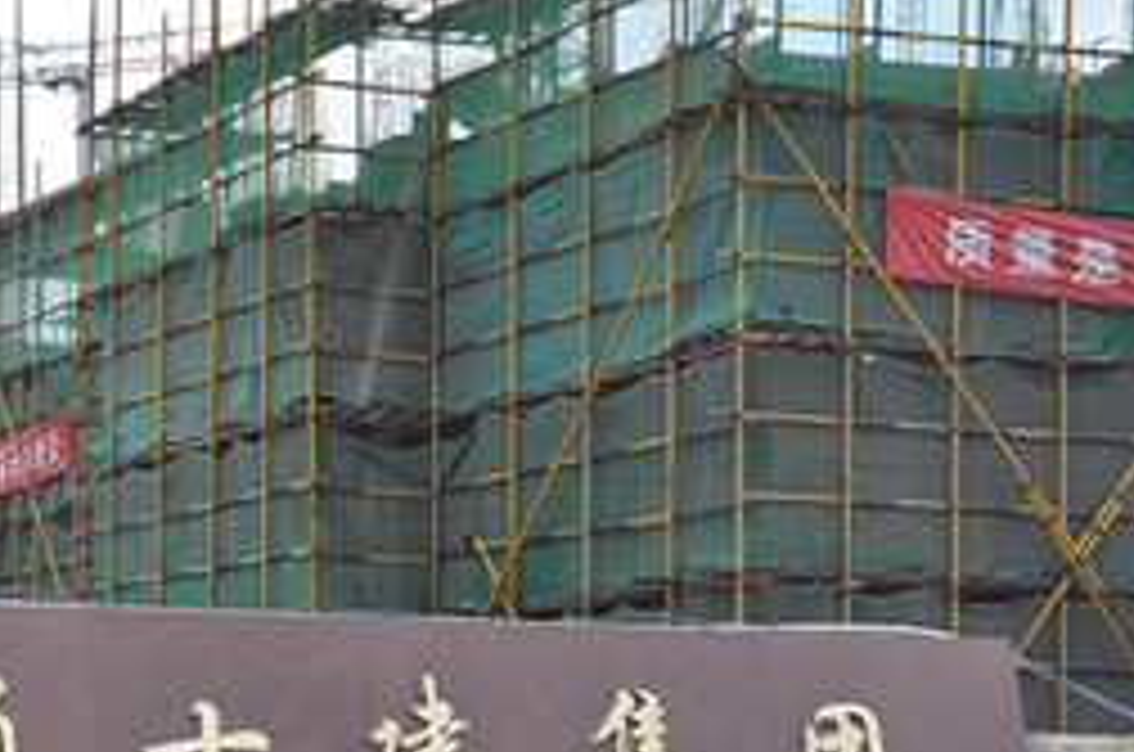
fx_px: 3142
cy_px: 603
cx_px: 58
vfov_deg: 13.6
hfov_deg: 20.0
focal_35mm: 100
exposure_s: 1/250
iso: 200
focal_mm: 35
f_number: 8
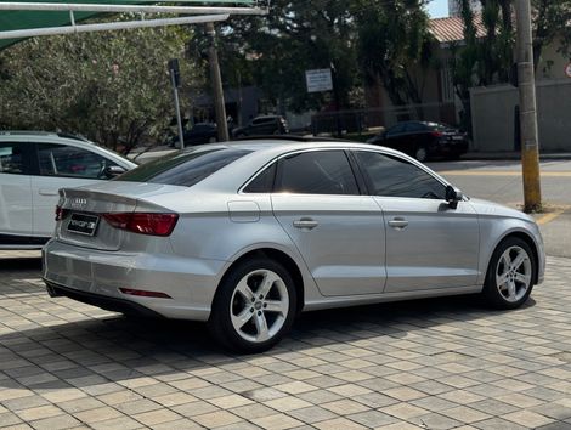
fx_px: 793
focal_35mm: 48
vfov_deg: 30.3
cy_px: 215
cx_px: 286
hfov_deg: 39.6
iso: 64
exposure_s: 1/7937
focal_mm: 6.76
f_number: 1.78
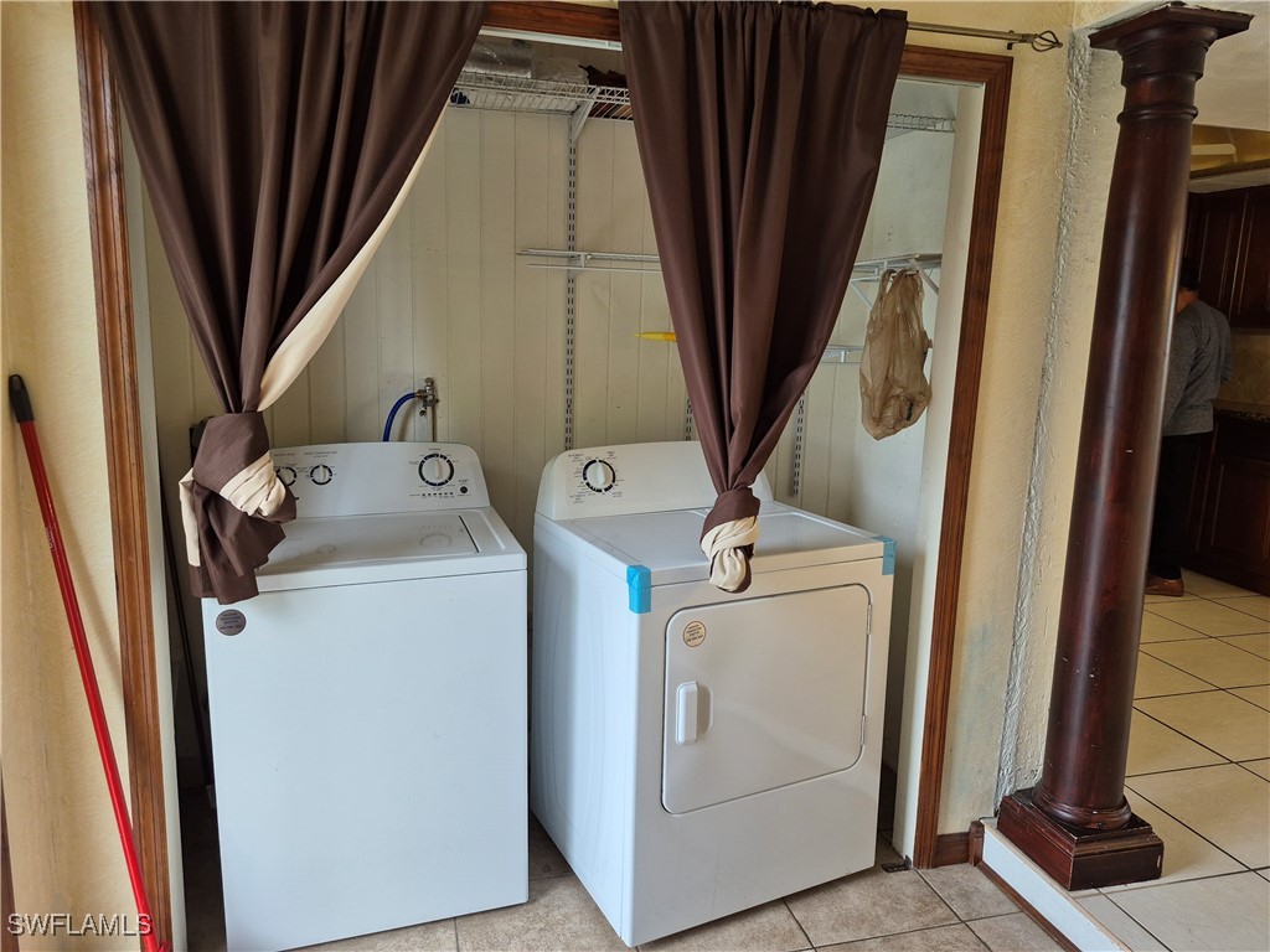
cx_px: 635
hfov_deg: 73.9
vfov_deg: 58.9
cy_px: 476
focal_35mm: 23
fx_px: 844
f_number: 1.8
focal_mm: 5.4
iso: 160
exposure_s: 1/120
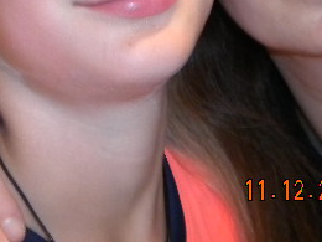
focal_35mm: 86
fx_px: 800
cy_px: -46
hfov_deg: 22.6
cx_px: 93
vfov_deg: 16.5
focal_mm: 6.3
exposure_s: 1/30
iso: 400
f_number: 3.1
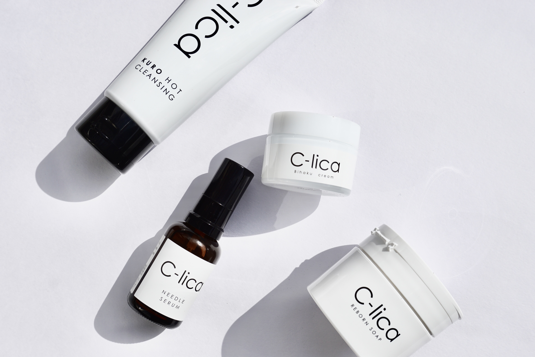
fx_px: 468
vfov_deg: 41.7
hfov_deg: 59.5
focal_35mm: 32
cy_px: 178
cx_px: 268
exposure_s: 1/800
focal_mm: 21
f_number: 8
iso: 100
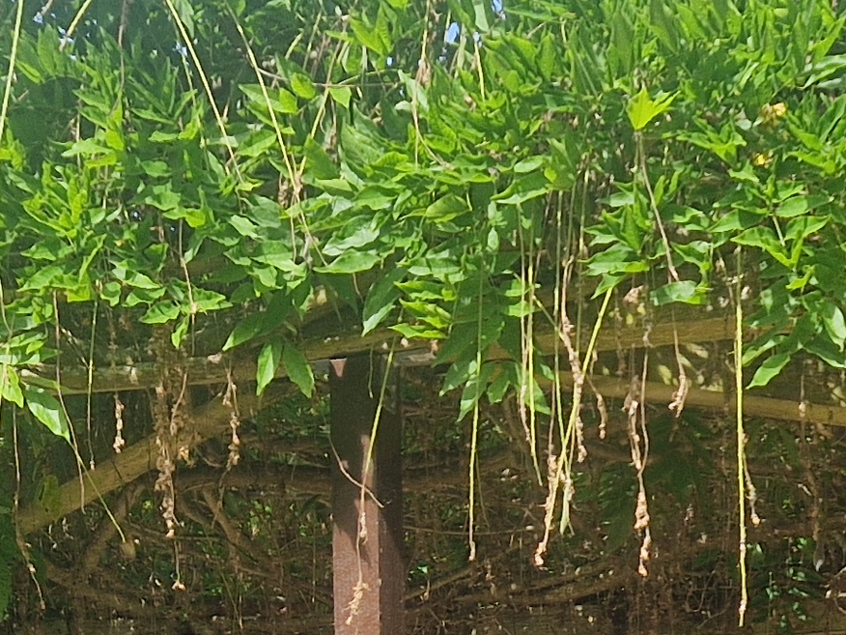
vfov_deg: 12.8
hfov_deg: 18.6
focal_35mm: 105
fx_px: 2566
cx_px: 621
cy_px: 1143
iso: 50
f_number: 1.8
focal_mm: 5.4
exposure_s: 1/396
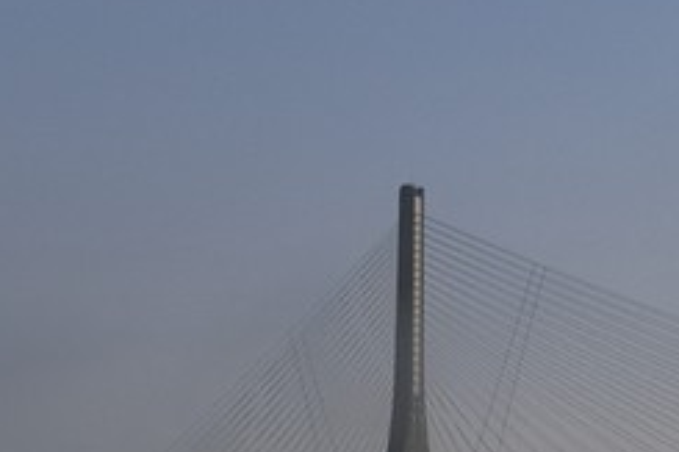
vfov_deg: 8.4
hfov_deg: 10.2
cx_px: 1921
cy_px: 860
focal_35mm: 157
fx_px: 2959
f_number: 6.3
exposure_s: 1/30
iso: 800
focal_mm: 24
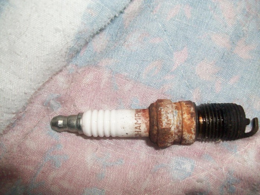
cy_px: 98
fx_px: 255
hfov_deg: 54.0
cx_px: 130
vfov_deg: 41.8
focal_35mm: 34
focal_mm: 5.7
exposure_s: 1/60
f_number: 2.8
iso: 160
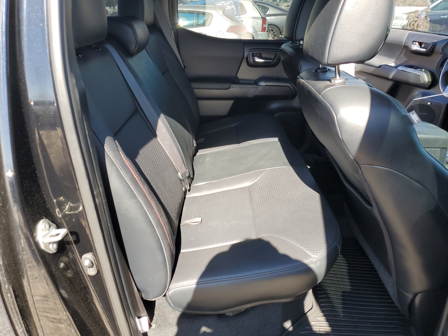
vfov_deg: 53.1
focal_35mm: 26
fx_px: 336
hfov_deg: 67.3
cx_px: 224
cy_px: 168
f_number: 1.5
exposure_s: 1/278
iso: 50
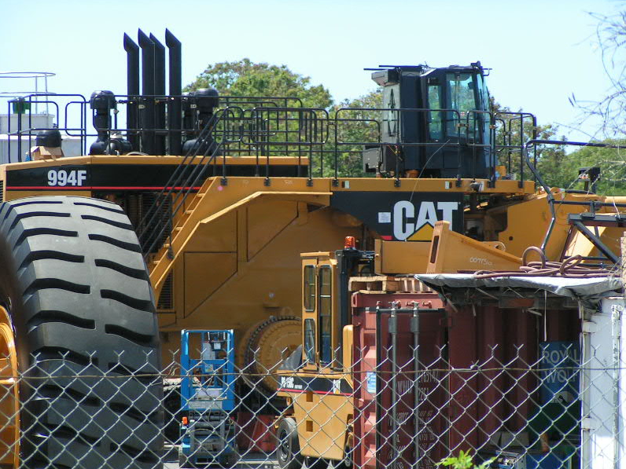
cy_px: 234
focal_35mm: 207
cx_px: 313
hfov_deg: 9.6
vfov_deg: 7.2
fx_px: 3743
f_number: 3.5
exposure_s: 1/640
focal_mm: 31.5
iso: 50
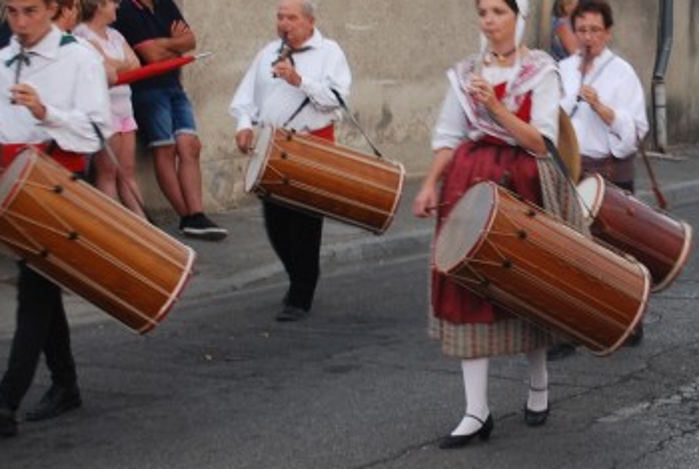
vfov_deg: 13.3
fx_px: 2004
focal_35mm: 103
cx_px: 633
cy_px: 141
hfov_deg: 19.4
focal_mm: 30
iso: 200
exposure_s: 1/30
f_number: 4.8
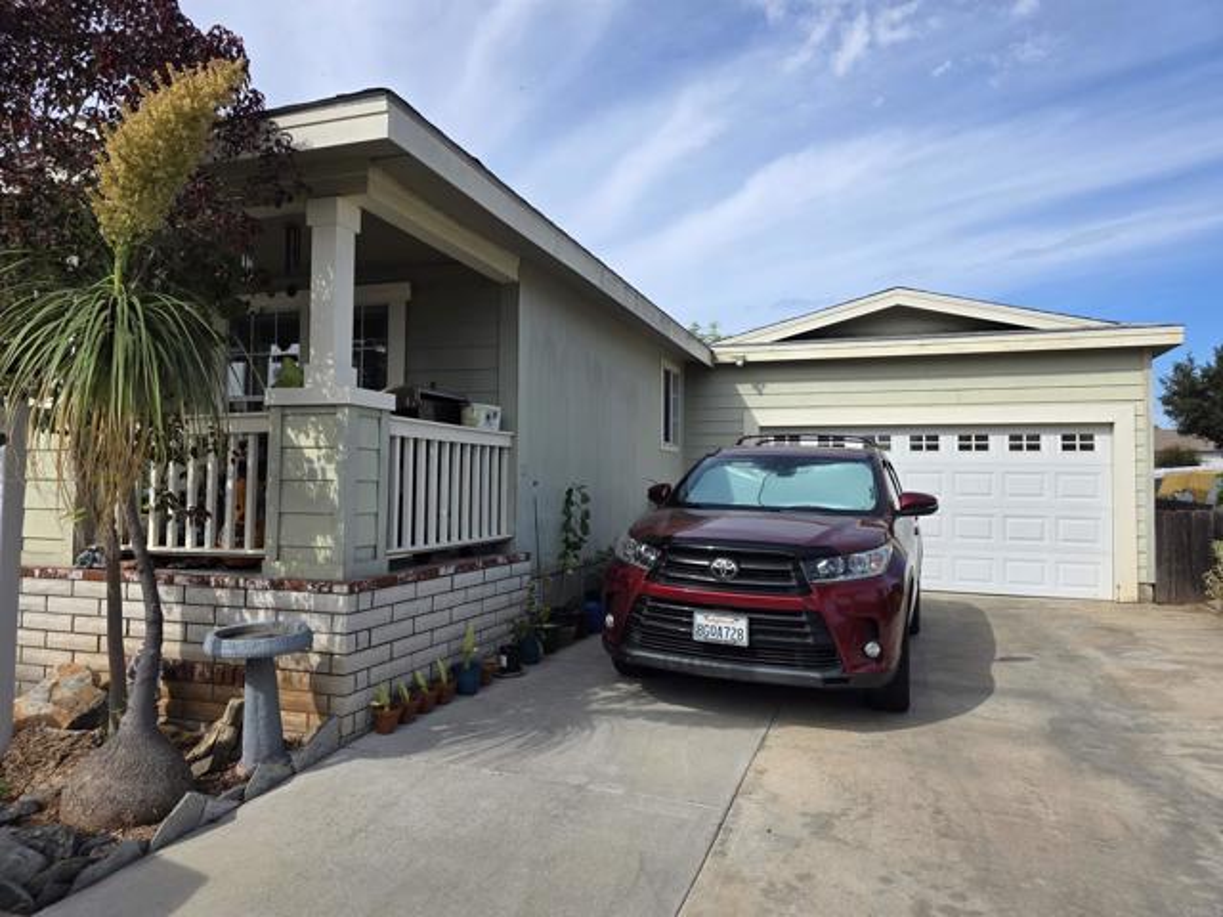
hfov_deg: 73.9
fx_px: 813
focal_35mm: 23
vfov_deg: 58.9
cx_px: 612
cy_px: 458
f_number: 1.7
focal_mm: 6.3
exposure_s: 1/6150
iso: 80
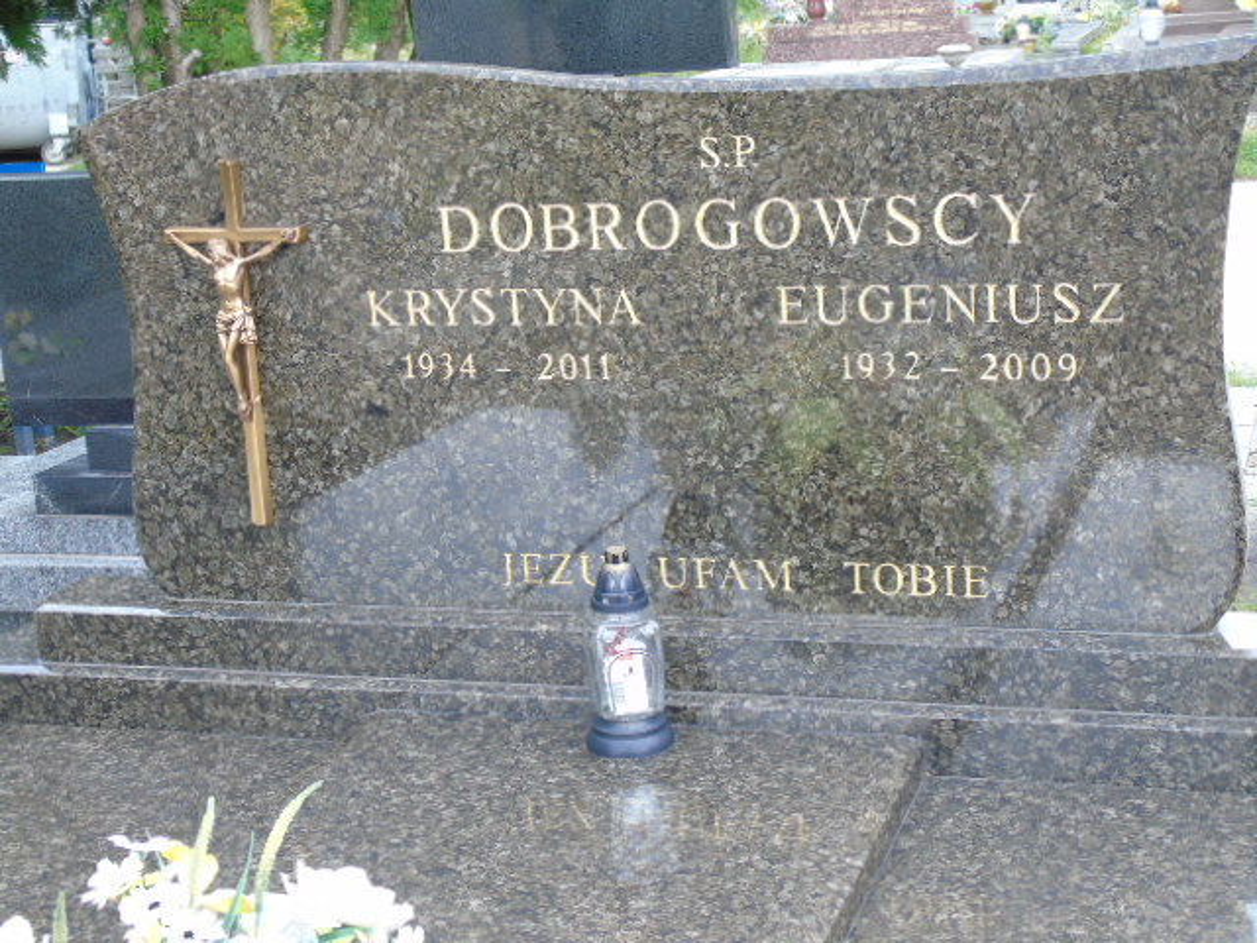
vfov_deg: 23.7
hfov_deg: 31.2
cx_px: 628
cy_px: 472
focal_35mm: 62
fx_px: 2251
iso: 100
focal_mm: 11
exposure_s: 1/30
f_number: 4.5
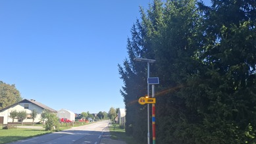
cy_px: 104
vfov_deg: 39.4
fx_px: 197
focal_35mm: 29
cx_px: 116
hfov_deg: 65.9
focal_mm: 5.54
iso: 50
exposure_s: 1/877
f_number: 1.8
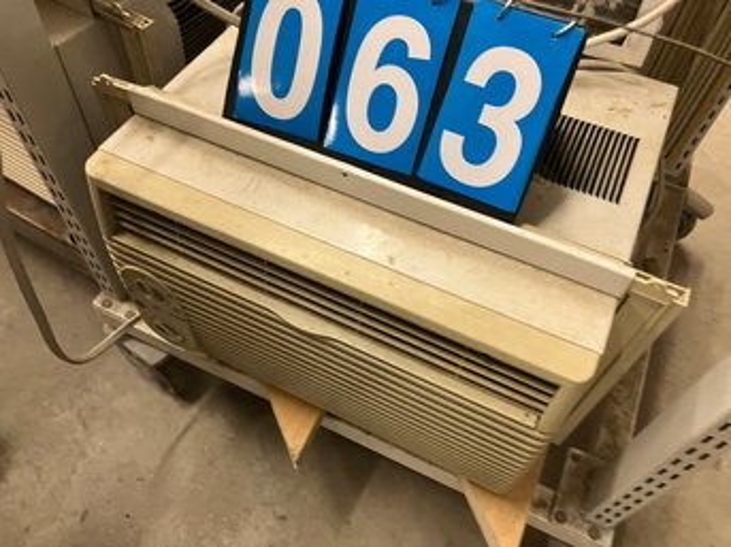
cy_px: 274
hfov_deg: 63.5
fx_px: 591
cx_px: 366
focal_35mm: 28
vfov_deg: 49.7
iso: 250
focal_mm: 3.99
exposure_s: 1/40
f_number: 1.8
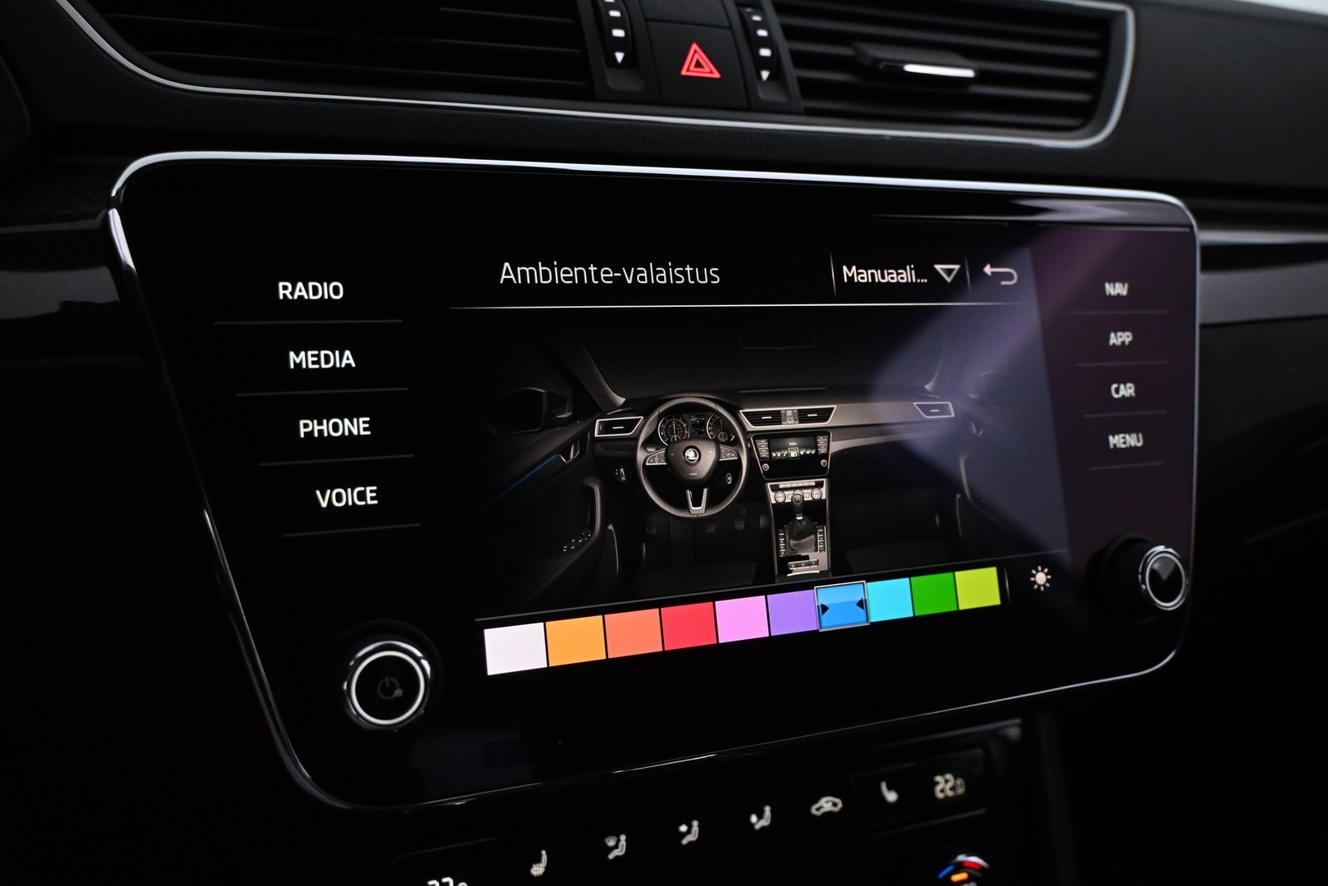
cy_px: 443
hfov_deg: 61.9
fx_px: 1107
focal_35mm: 30
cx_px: 664
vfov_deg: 43.6
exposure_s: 1/125
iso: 3200
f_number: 3.8
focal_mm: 20
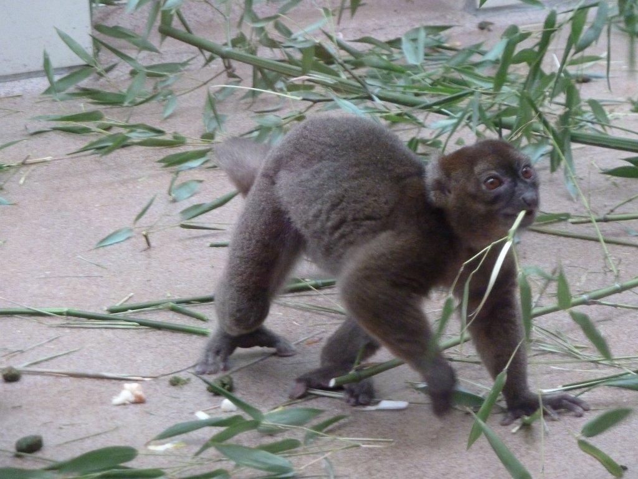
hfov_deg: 11.7
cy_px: 240
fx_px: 3115
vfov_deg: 8.8
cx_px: 319
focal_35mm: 169
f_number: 4.5
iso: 800
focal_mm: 27.8
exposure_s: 1/100
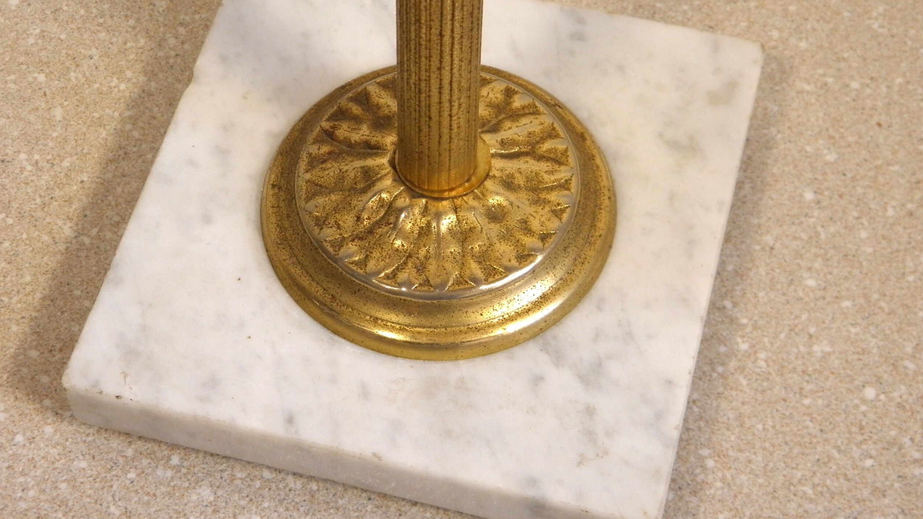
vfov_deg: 16.1
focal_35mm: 75
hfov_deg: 28.2
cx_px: 459
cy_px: 258
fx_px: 1835
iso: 160
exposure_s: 1/50
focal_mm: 12.2
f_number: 4.3
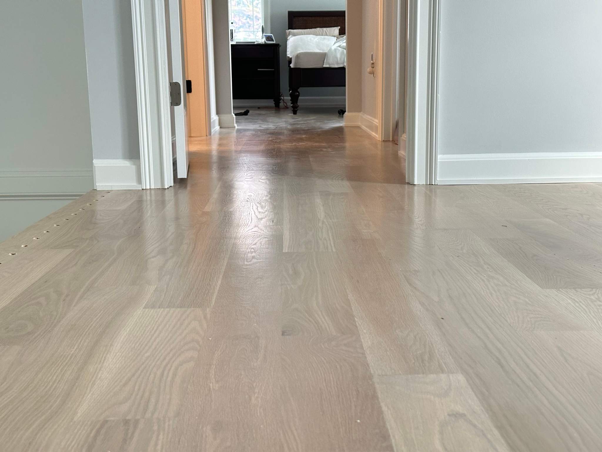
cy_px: 226
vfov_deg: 30.3
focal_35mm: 48
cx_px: 301
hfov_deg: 39.7
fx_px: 835
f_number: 1.78
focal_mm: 6.86
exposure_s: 1/40
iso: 250
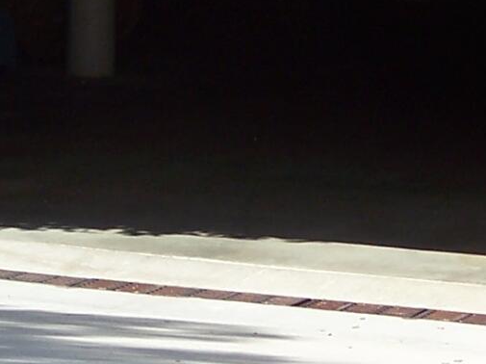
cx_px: 103
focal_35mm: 220
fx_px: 3087
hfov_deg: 9.0
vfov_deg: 6.7
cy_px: 215
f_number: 2.8
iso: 64
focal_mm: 7.8
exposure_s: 1/500
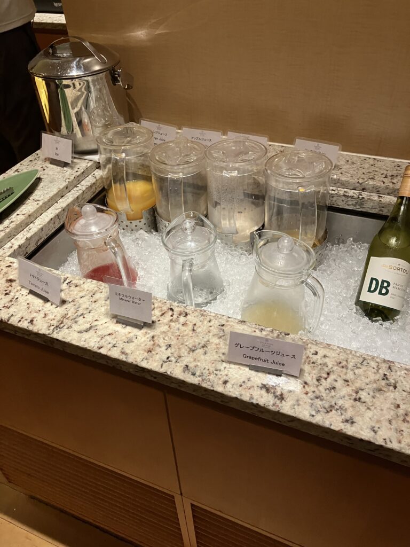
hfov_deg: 49.7
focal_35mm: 28
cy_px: 274
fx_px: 442
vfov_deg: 63.4
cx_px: 205
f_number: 1.8
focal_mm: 3.99
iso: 200
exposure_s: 1/60
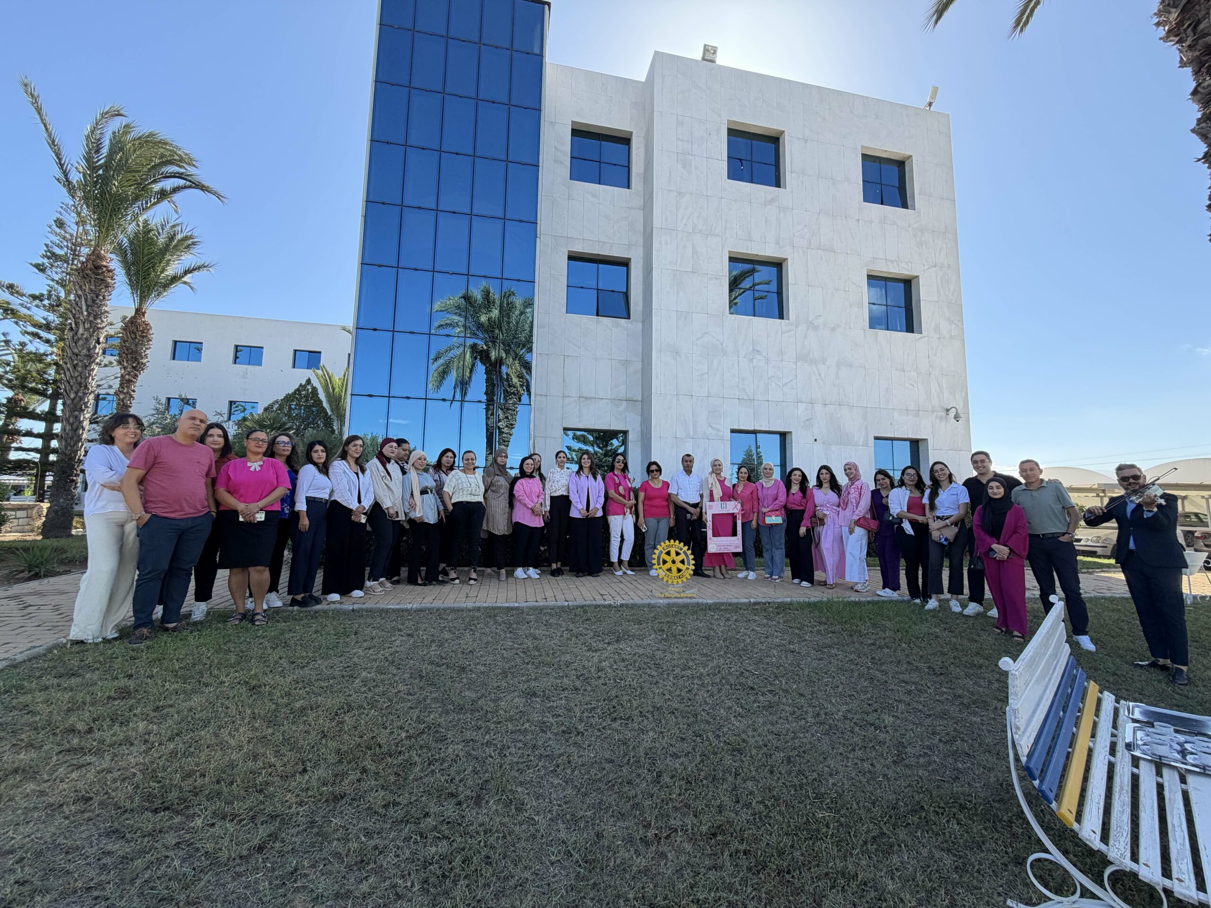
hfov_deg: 102.1
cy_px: 454
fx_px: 490
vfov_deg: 85.7
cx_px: 606
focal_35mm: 14
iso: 40
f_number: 2.2
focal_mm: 2.22
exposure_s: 1/658
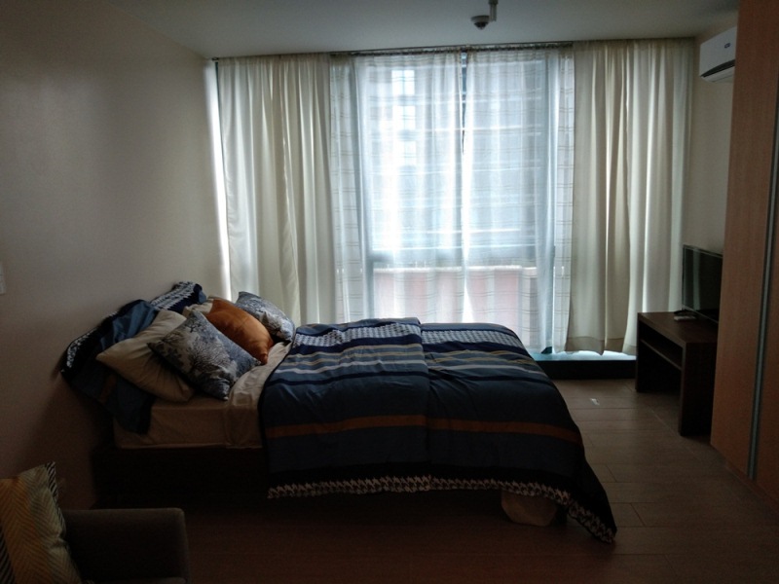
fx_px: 698
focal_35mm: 31
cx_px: 390
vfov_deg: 45.4
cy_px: 292
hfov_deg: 58.4
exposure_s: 1/33.3
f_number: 2.2
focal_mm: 3.69
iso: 50
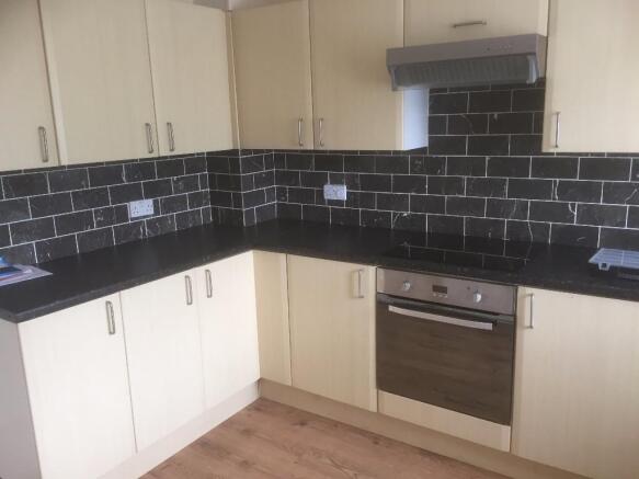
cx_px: 320
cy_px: 240
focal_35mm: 29
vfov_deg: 48.2
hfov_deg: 61.7
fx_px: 535
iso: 100
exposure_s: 1/33
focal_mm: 4.15
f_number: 2.2
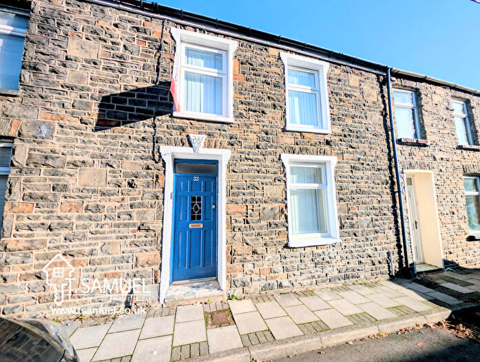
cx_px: 240
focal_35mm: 12
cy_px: 181
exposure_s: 1/2101
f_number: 1.95
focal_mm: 2.23
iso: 38
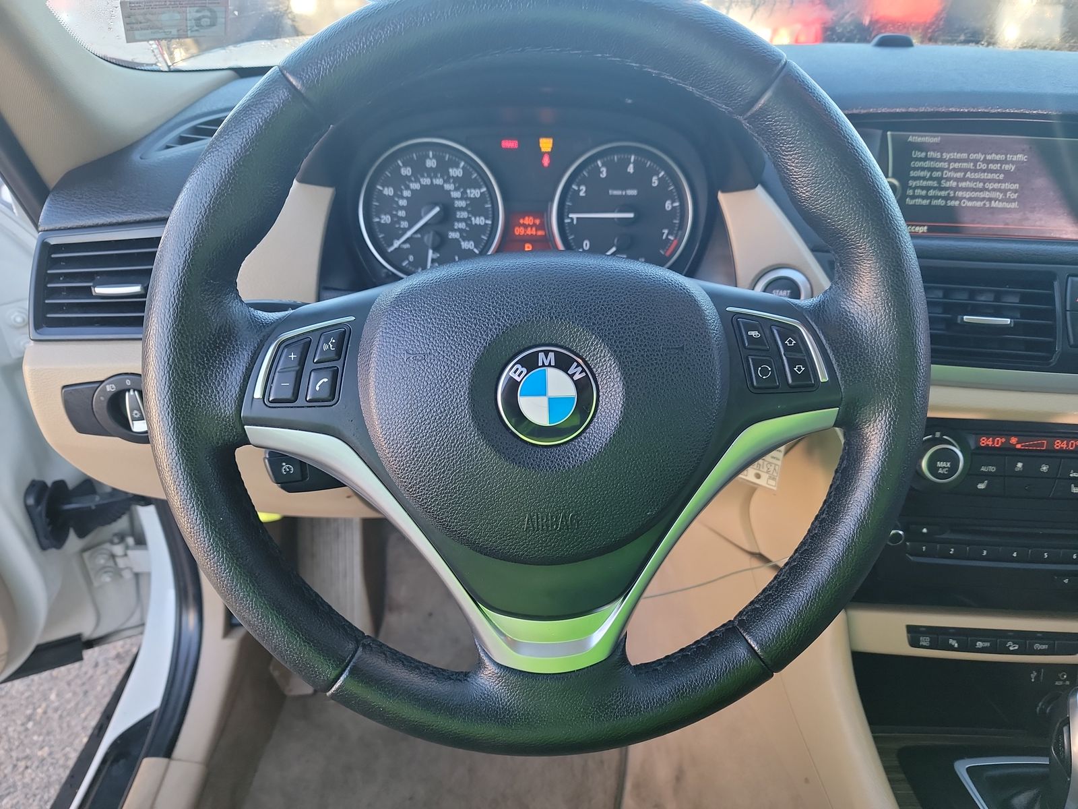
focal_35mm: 24
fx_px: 747
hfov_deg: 71.6
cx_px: 539
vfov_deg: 56.8
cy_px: 404
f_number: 1.8
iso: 118
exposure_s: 1/59
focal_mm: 6.7
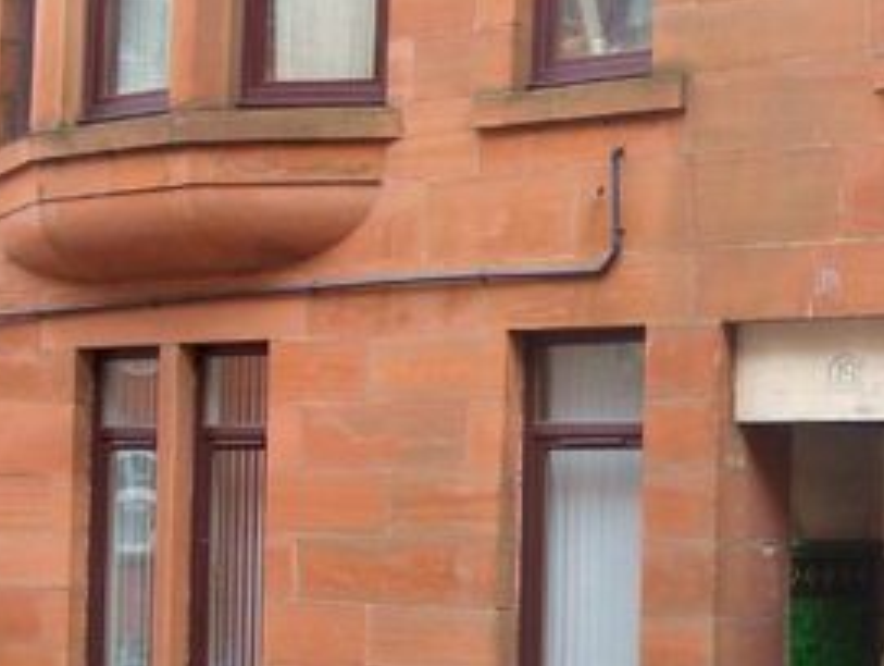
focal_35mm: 98
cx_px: 829
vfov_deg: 15.1
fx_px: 2506
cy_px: 429
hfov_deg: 19.6
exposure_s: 1/125
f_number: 2.8
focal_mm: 7.8
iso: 50
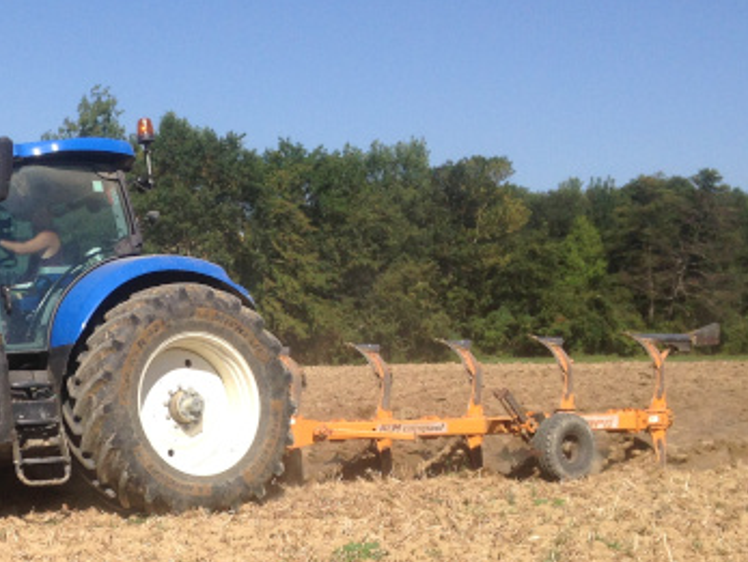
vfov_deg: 19.1
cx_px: 30
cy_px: 482
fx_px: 1644
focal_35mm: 76
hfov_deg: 24.6
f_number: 2.4
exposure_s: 1/2169
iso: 50
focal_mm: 4.12
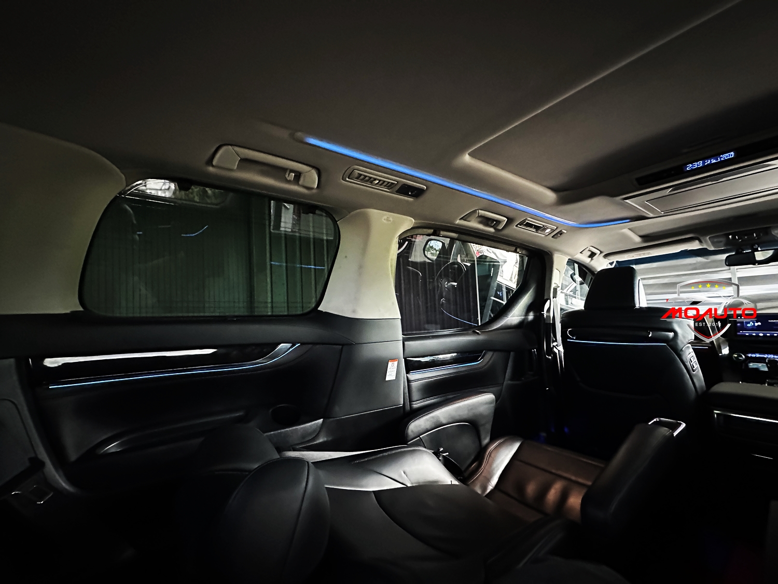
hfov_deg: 102.1
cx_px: 389
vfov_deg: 85.7
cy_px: 292
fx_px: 315
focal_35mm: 14
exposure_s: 1/41
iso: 1250
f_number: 2.2
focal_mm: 2.22
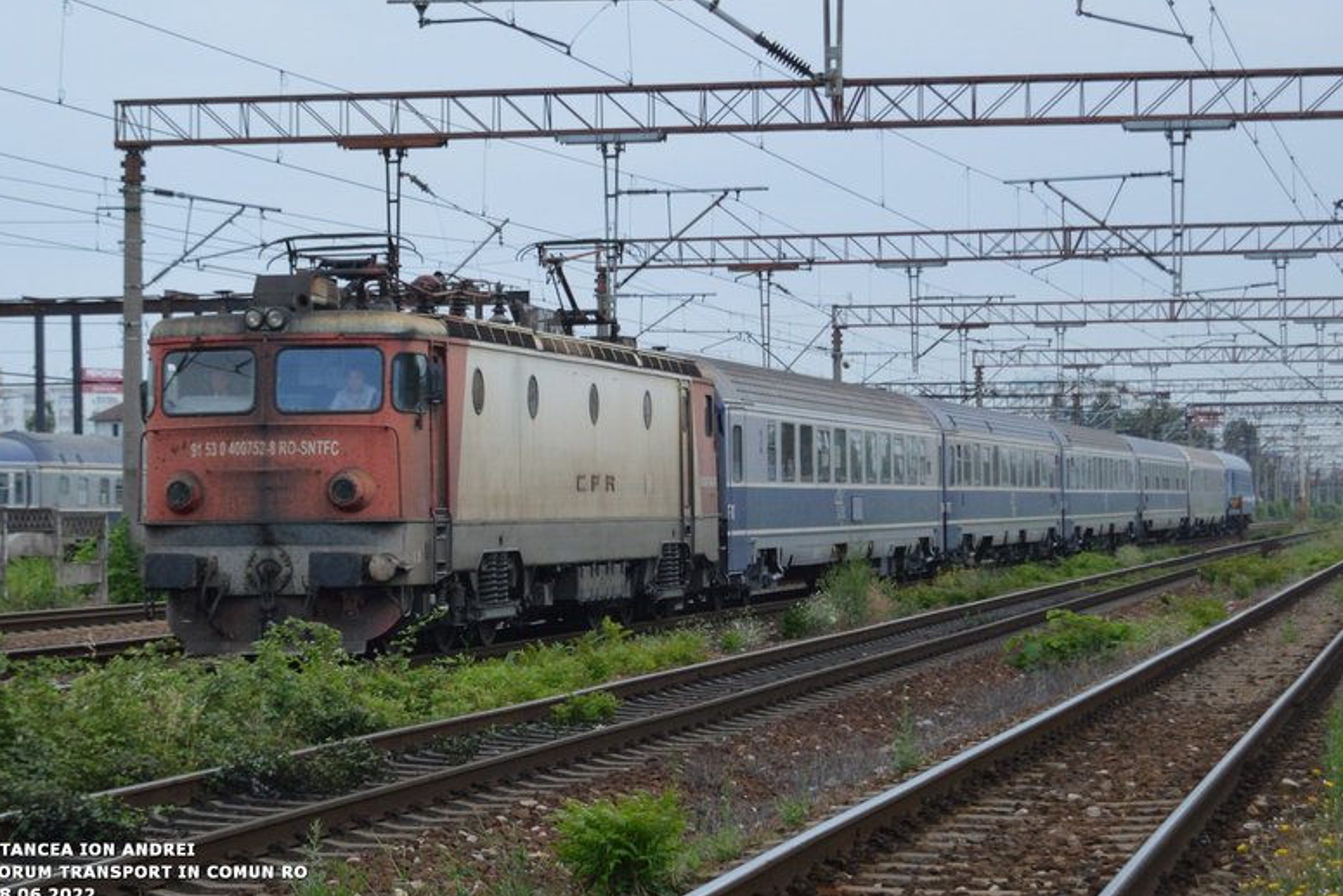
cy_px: 447
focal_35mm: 70
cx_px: 676
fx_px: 2594
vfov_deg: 19.6
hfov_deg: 29.0
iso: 800
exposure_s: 1/1250
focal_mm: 45
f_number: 5
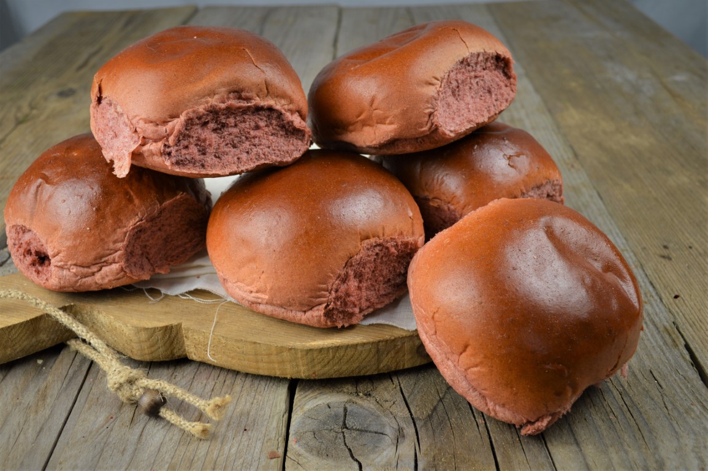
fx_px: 648
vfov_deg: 39.9
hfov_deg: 57.3
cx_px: 354
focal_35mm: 33
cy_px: 236
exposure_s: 1/15
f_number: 5.6
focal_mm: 22
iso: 100
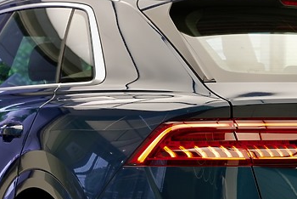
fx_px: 933
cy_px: 179
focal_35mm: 113
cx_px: 221
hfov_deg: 18.0
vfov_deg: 12.1
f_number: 5.6
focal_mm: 55
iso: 500
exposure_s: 1/60
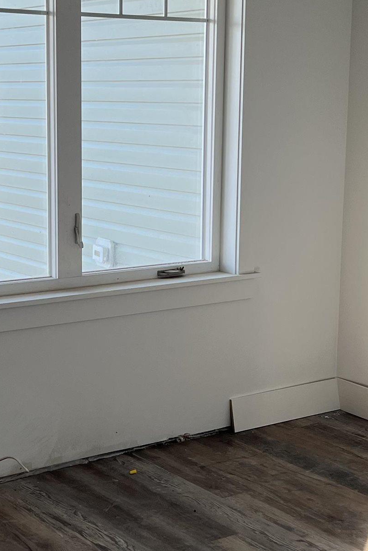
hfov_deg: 19.6
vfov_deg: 29.2
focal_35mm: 69
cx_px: 105
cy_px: 270
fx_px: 1058
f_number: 1.6
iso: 50
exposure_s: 1/122
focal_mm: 5.1
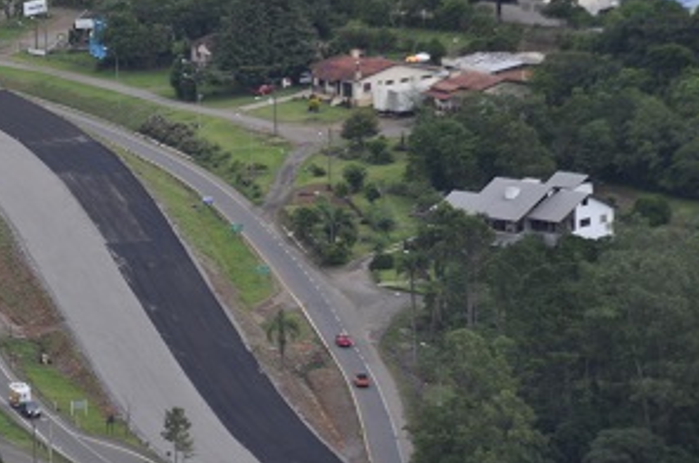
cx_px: 33
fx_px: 7963
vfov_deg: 3.3
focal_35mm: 411
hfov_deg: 5.0
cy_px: 83
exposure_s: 1/500
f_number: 5.6
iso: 220
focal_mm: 135
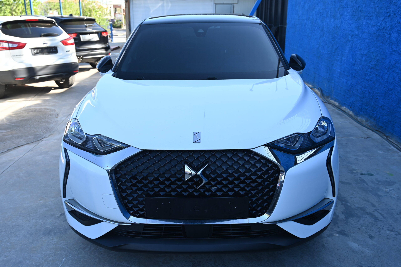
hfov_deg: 55.8
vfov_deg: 38.9
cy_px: 134
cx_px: 200
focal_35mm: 34
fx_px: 379
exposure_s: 1/250
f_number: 4.5
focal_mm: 34
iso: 200
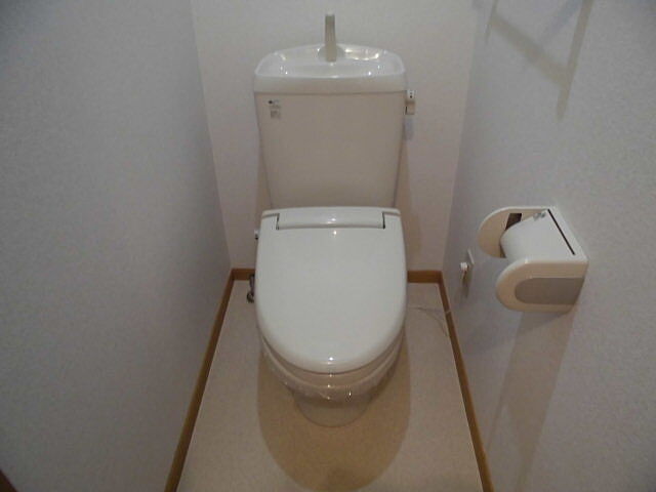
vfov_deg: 53.1
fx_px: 493
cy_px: 246
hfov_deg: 67.3
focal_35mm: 26
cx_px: 328
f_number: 3.5
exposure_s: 1/20
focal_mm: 4.6
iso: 400
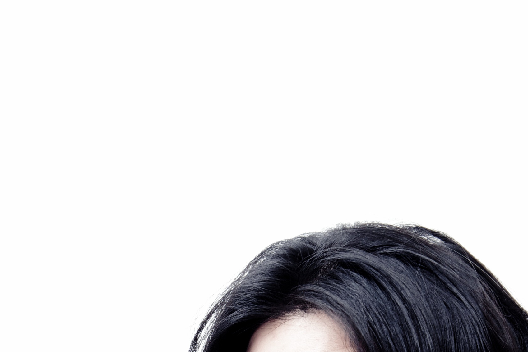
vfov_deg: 6.8
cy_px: 729
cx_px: -67
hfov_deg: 10.4
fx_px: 2861
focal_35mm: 195
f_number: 8
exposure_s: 1/25
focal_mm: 45
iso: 100
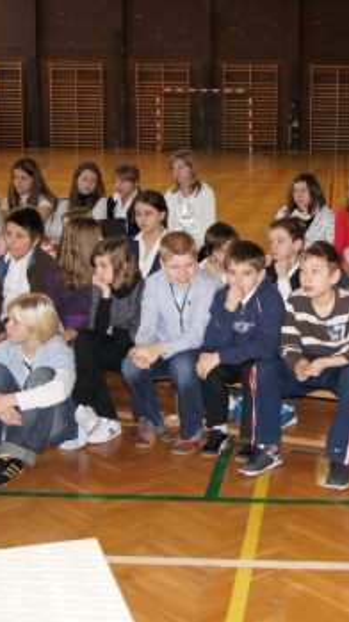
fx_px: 1021
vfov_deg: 33.8
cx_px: 308
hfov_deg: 19.1
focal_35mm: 62
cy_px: 313
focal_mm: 26
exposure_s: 1/60
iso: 500
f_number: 4.5
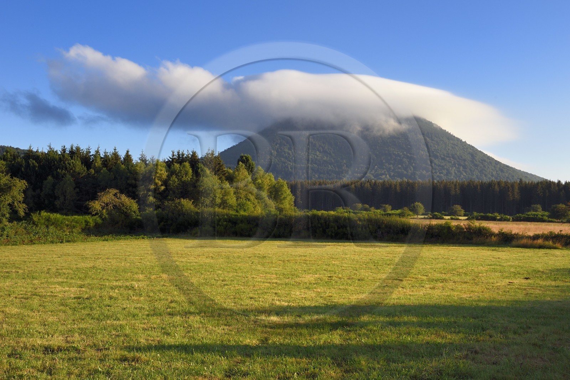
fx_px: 633
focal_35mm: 40
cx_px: 285
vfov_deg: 33.4
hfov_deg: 48.5
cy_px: 190
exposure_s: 1/200
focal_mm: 40
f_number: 14
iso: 400
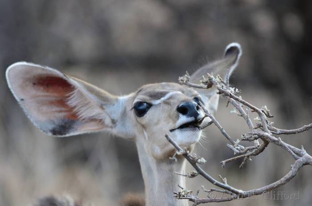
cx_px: 156
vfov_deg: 2.3
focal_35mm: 600
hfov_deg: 3.4
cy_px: 103
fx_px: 5187
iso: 640
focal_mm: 400
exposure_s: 1/400
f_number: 5.6
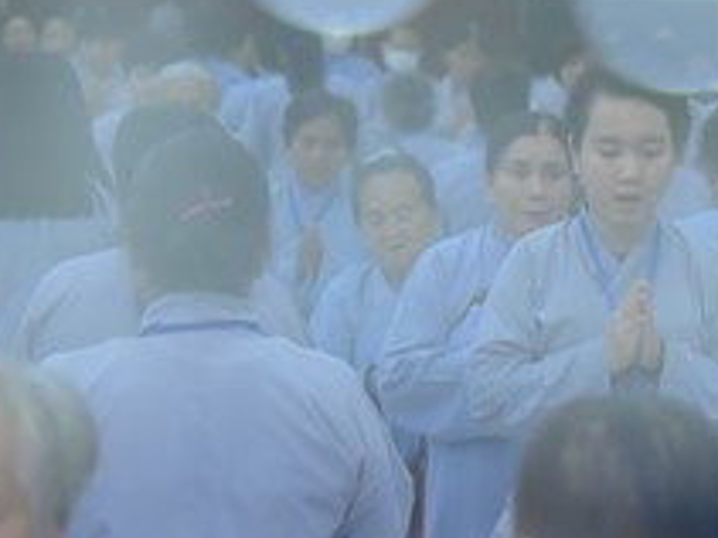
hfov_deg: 5.6
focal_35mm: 355
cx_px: 892
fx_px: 7359
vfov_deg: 4.2
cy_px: 199
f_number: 4.5
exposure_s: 1/160
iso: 1600
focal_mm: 120
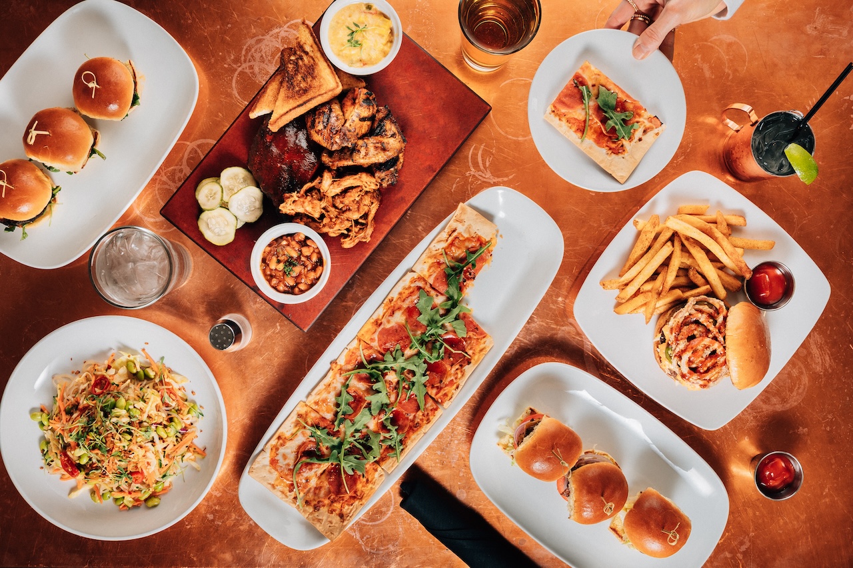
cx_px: 426
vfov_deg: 36.8
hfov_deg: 53.2
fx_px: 853
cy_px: 284
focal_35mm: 36
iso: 200
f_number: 8
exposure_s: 1/100
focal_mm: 36
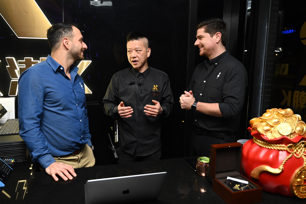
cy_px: 102
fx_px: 263
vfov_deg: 42.3
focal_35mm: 31
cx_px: 153
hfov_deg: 60.3
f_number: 4
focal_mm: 31
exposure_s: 1/160
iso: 3200
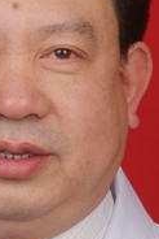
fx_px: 2480
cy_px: 175
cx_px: 30
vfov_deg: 5.5
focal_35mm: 375
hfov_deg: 3.7
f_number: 19
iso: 100
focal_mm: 80
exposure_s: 1/90
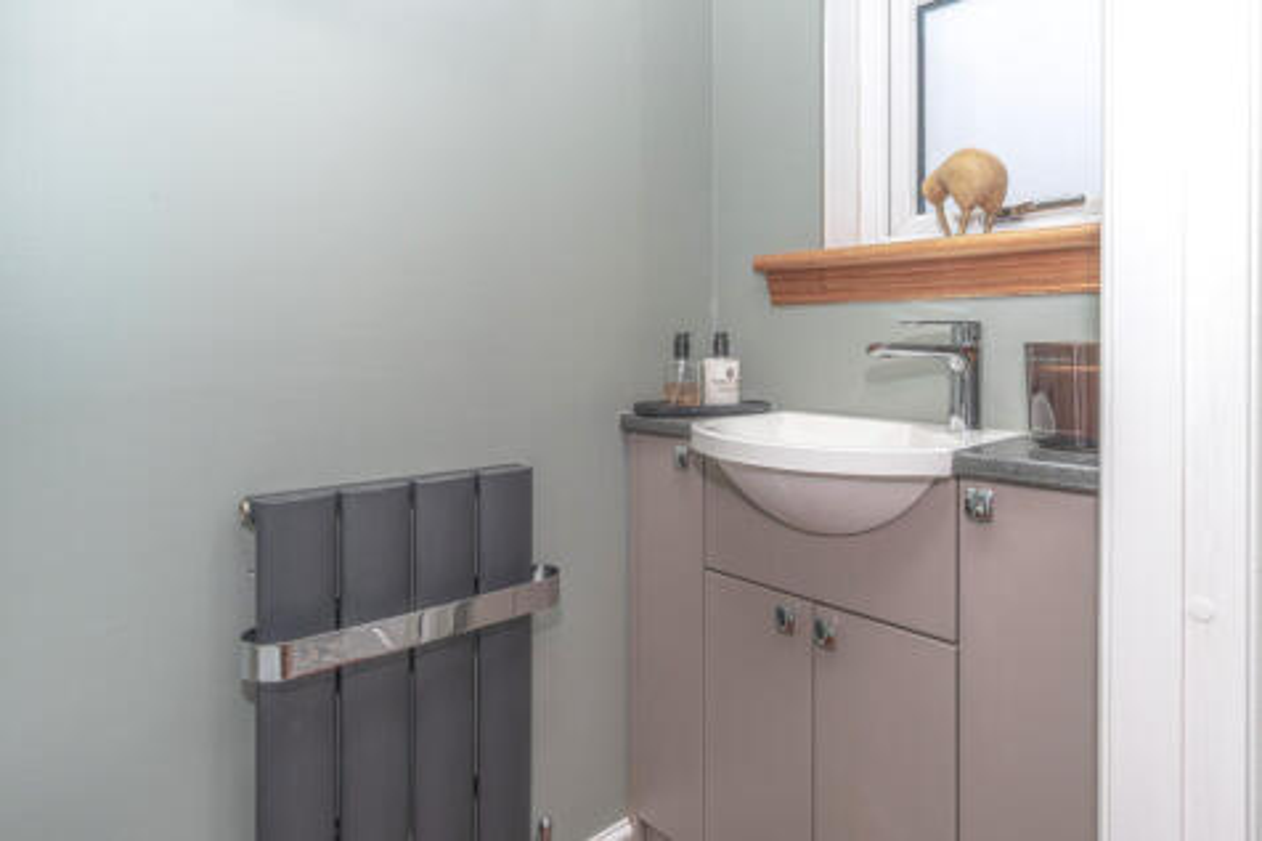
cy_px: 420
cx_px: 631
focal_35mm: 21
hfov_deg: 81.2
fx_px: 736
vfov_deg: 59.5
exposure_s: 1/60
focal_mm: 21
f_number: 10
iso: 250
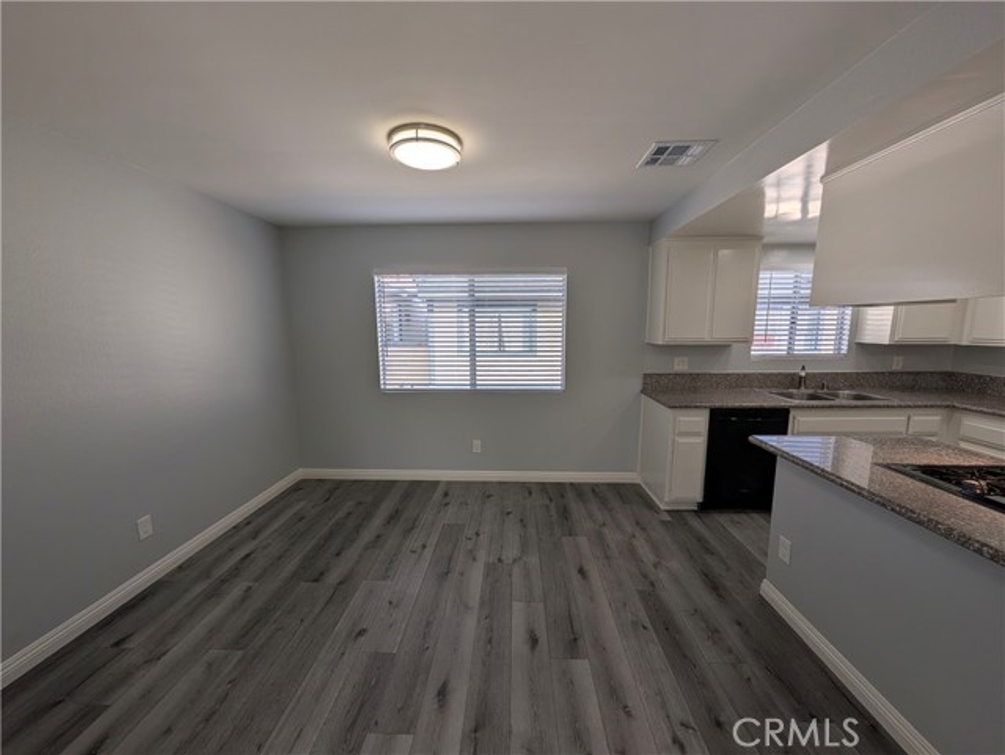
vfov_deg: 94.6
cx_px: 502
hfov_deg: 110.5
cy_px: 378
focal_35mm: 12
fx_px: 349
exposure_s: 1/552
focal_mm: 2.02
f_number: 1.7
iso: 51
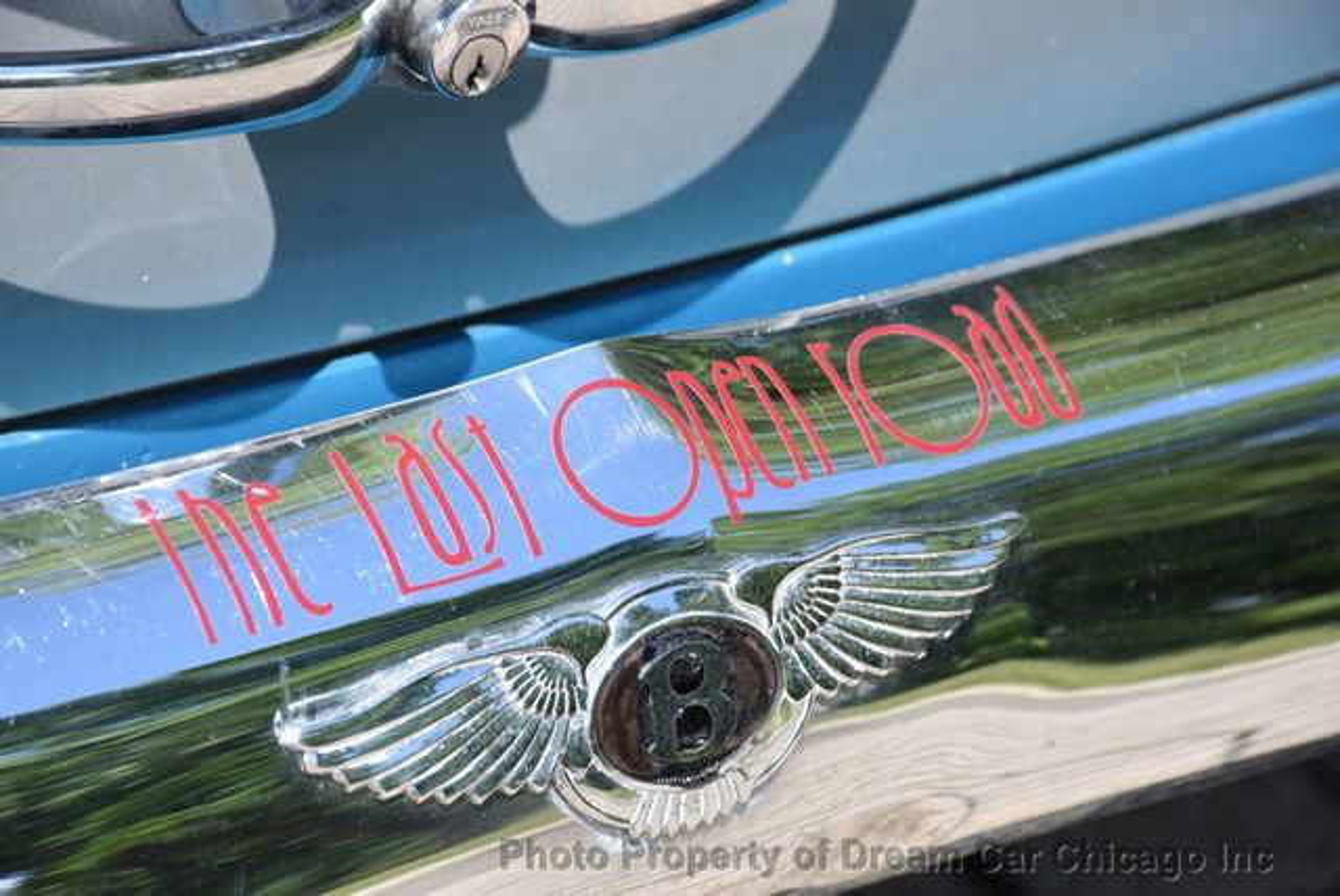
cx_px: 670
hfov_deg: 9.8
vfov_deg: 6.6
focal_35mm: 210
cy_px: 448
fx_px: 7824
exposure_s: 1/1000
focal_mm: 140
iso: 640
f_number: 8
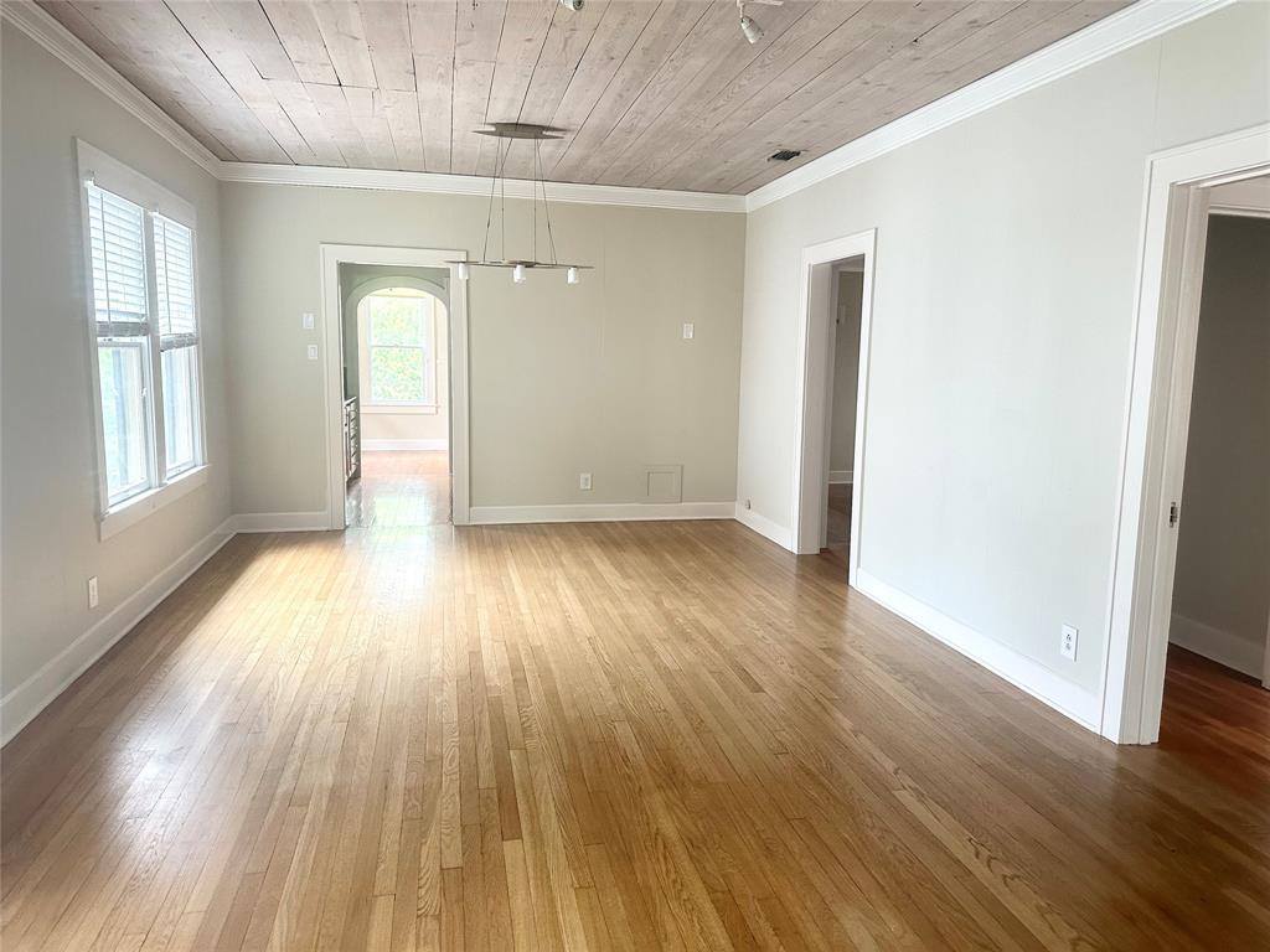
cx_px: 635
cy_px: 476
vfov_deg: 56.8
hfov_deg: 71.6
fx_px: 881
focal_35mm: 24
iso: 250
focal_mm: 6.86
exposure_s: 1/114
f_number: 1.78
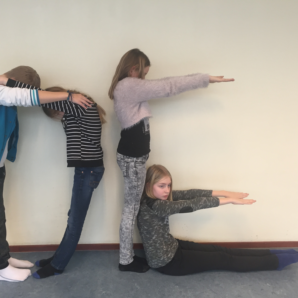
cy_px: 152
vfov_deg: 47.2
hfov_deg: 47.0
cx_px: 124
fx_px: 341
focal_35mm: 35
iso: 100
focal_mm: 4.15
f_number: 2.2
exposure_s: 1/33
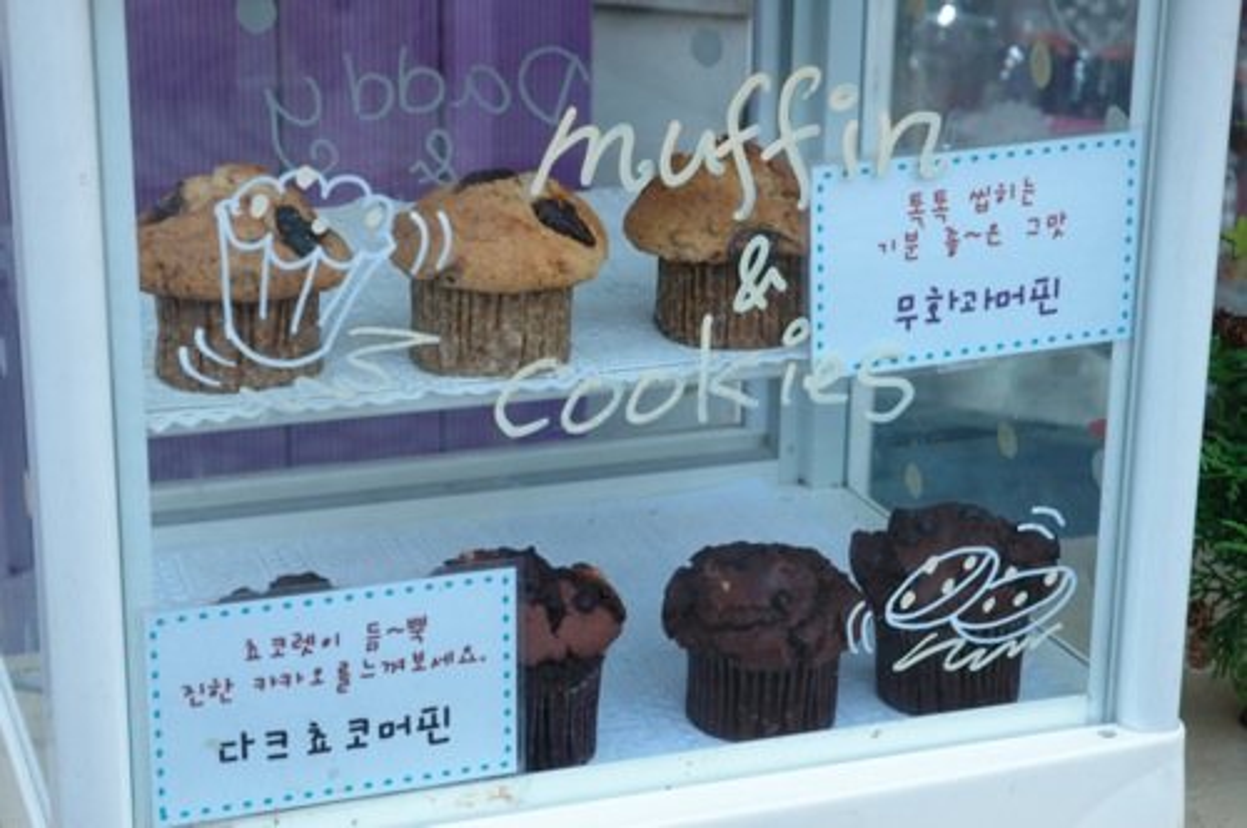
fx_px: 2595
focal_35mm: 75
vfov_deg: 18.1
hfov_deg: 27.0
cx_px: 624
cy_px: 414
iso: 200
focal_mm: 50
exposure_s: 1/50
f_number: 6.3
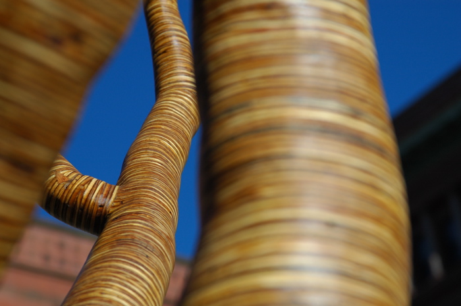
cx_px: 230
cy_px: 153
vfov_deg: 10.7
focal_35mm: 128
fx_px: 1631
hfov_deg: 16.1
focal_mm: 85
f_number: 6.3
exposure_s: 1/1000
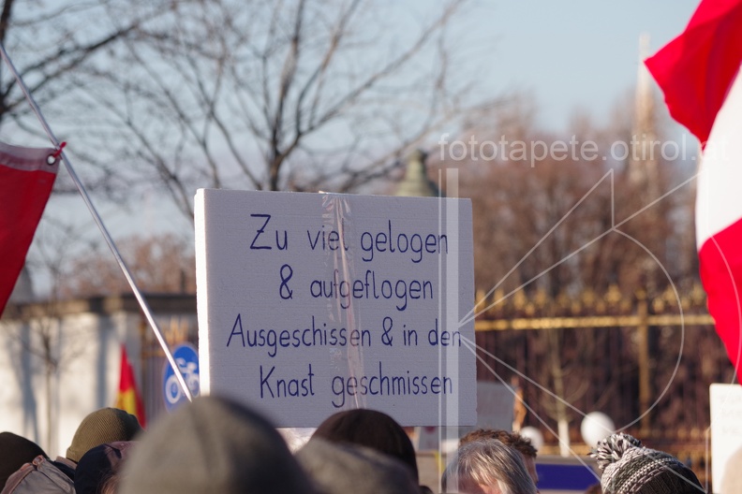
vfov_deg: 5.1
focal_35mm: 270
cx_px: 371
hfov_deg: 7.6
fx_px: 5565
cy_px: 247
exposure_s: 1/1000
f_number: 8
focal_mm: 180
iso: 800
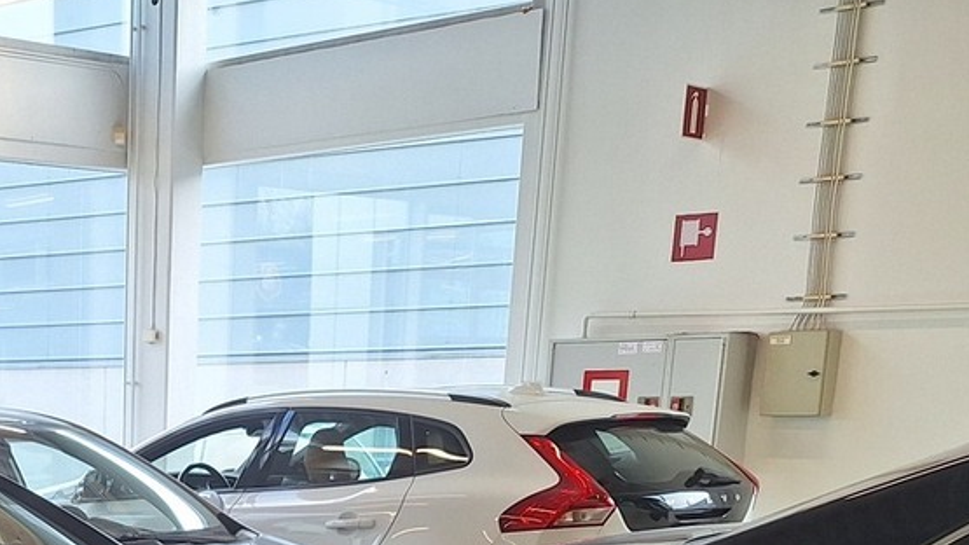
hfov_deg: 29.9
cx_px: -30
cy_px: 921
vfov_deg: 16.2
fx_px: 1670
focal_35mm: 65
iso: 40
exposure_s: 1/214
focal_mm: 5.54
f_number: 1.8
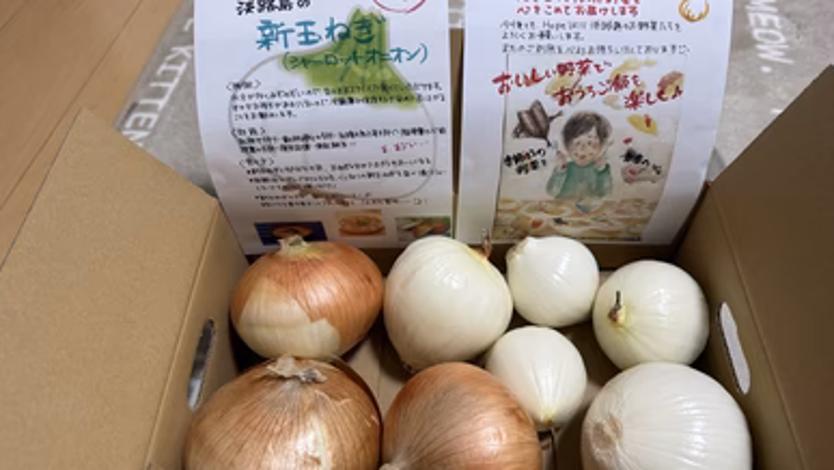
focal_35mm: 27
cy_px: 233
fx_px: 597
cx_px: 416
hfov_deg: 69.8
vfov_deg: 42.9
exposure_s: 1/99
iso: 160
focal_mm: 6.76
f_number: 1.78
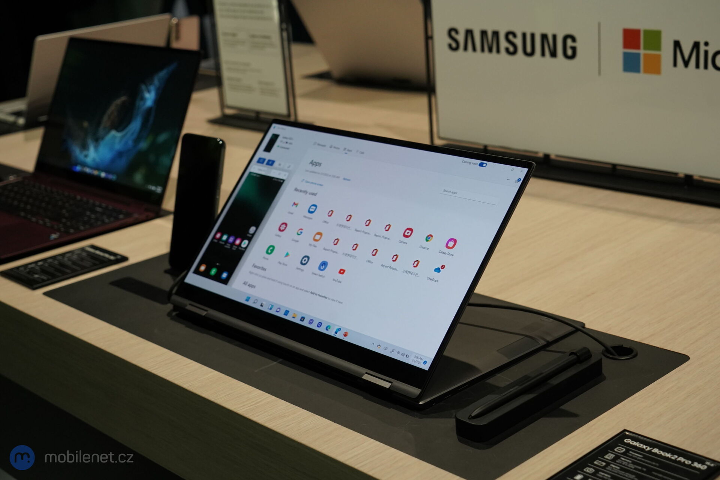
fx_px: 1060
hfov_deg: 37.5
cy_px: 240
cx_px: 360
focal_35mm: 53
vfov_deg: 25.5
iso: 3200
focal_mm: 53
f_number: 6.3
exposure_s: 1/160
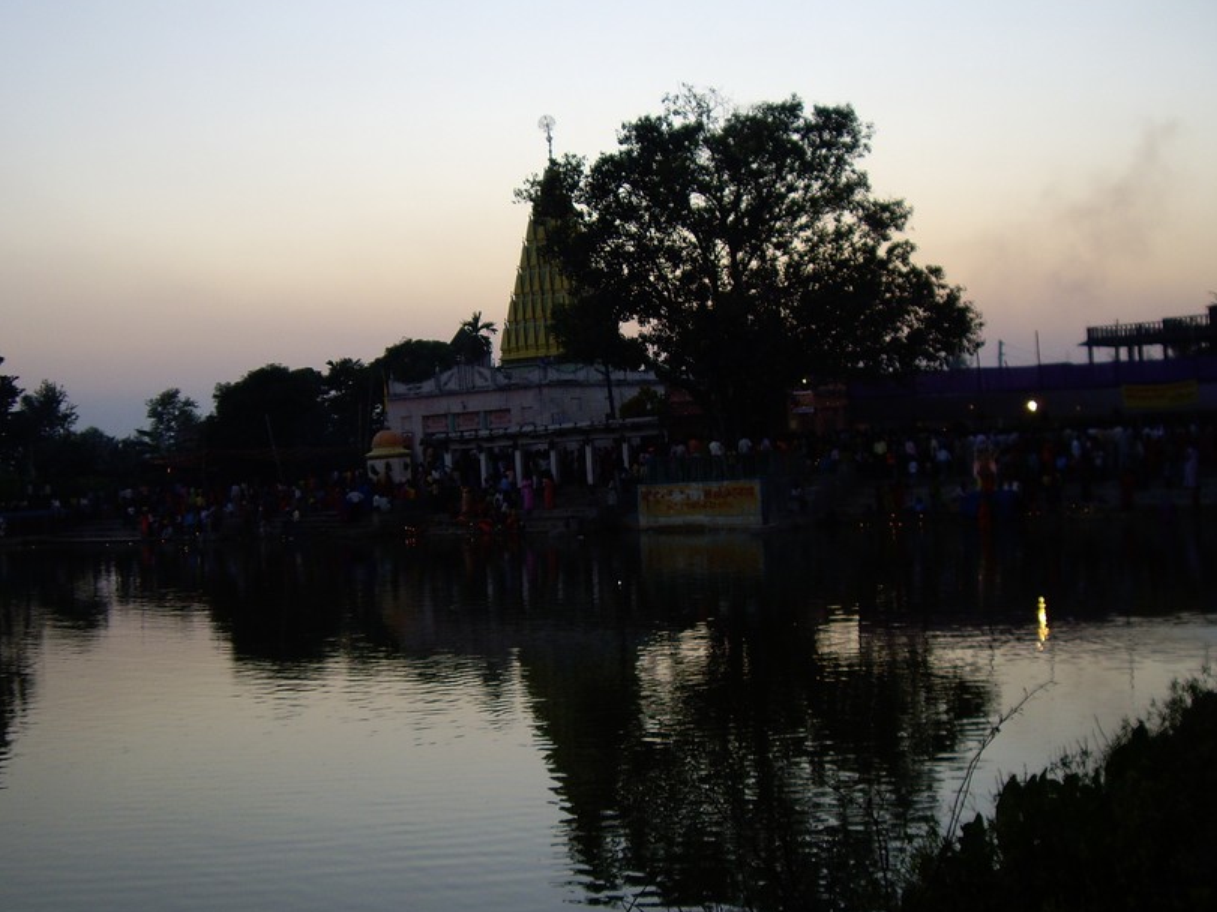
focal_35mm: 48
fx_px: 1687
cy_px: 486
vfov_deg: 30.2
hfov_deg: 39.6
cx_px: 527
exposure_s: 1/60
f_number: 2.7
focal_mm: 6.2
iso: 50
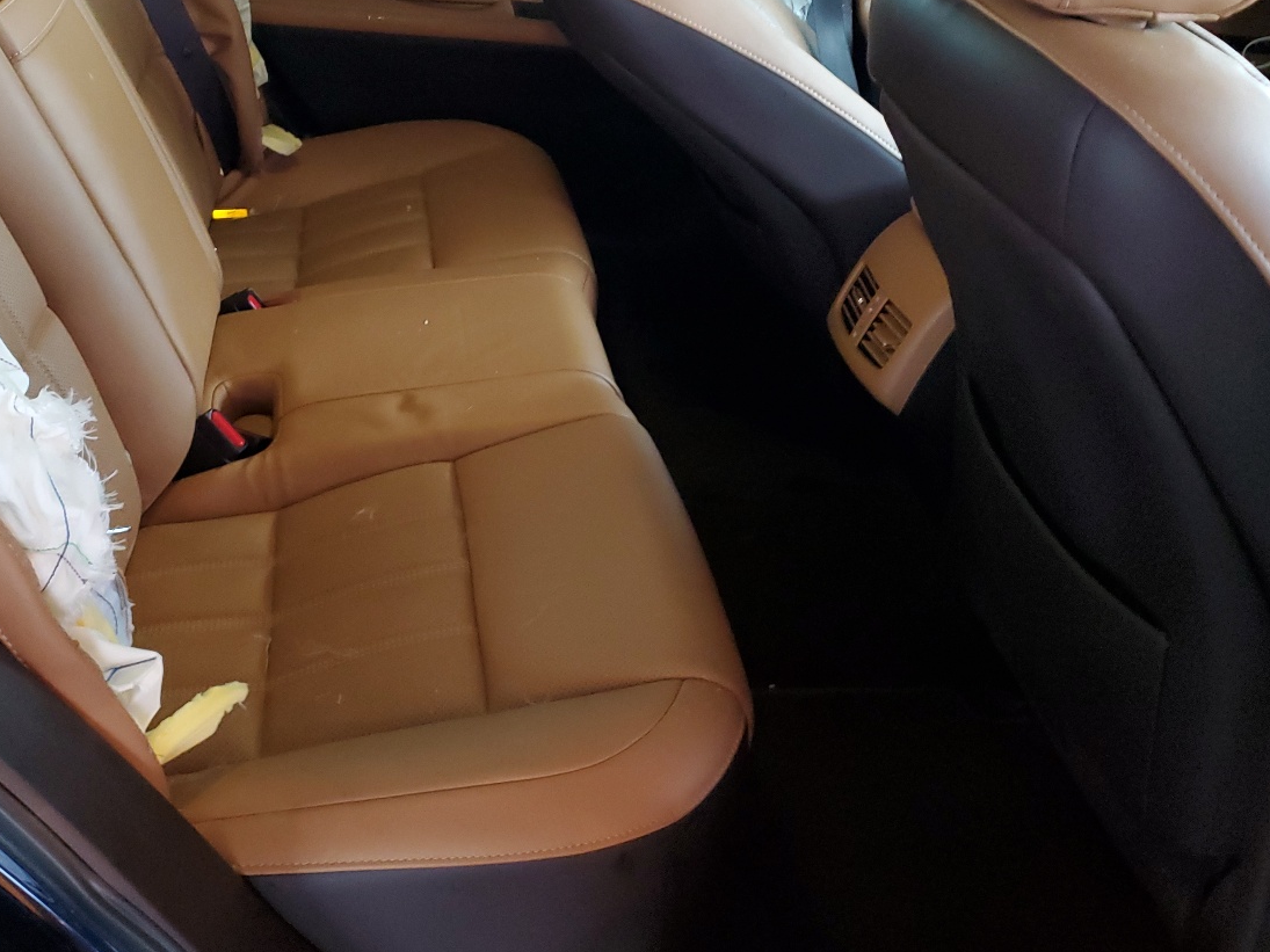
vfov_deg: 37.3
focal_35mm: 38
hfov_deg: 48.4
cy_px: 319
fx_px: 1394
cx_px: 456
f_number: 1.5
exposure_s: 1/17
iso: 316
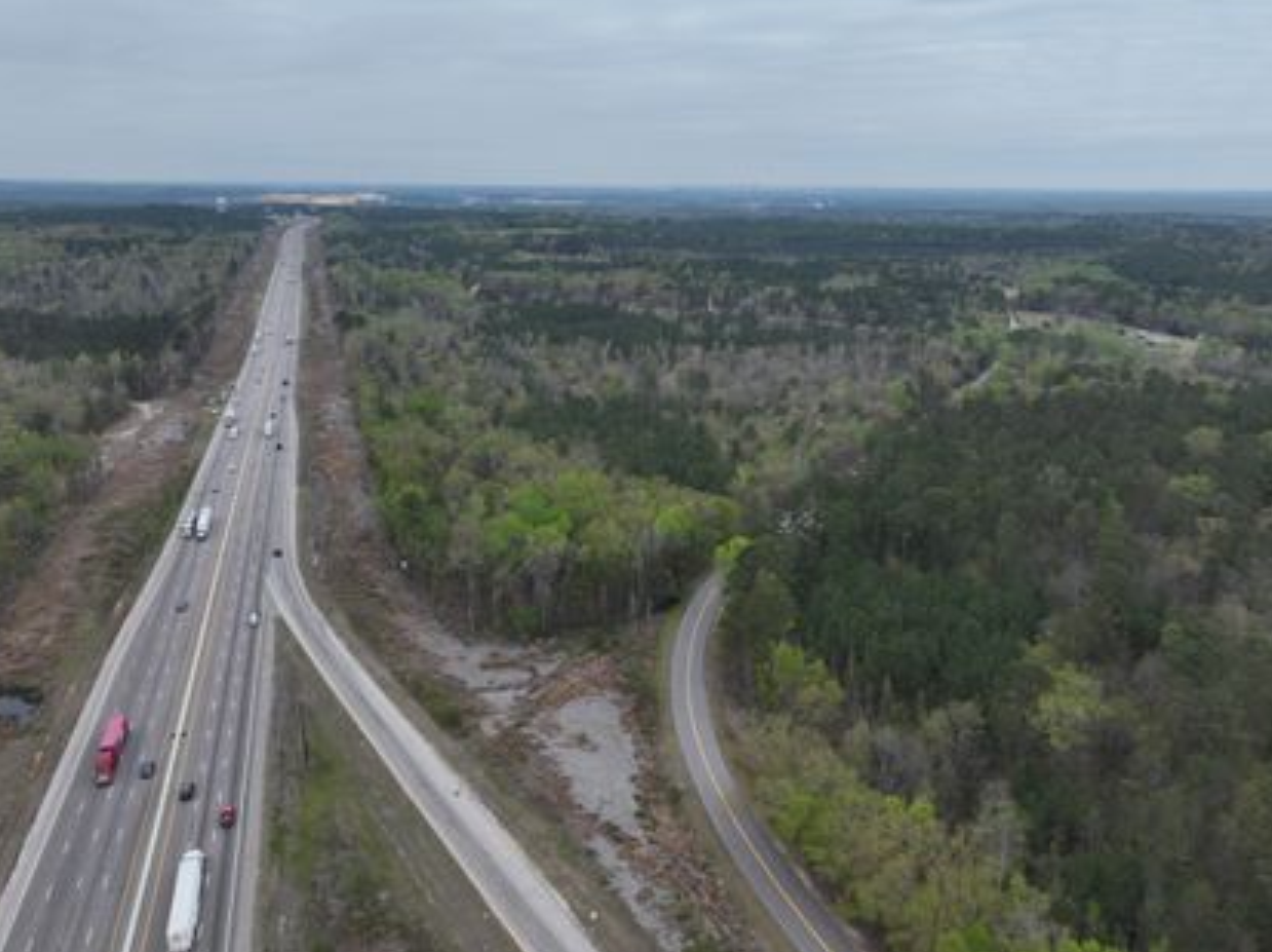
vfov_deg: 54.8
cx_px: 628
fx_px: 918
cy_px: 462
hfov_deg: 69.4
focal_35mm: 25
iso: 100
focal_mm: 12.29
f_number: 2.8
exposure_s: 1/1600
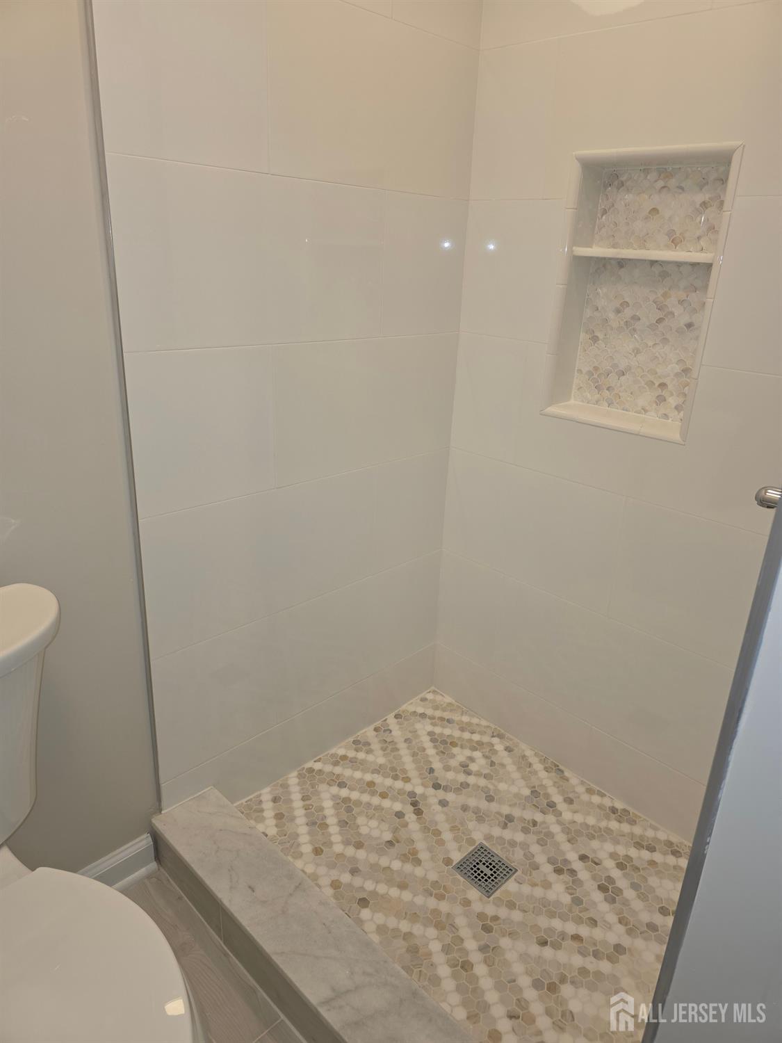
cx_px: 391
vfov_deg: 73.9
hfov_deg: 58.9
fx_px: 693
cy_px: 522
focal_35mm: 23
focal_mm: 6.3
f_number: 1.7
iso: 40
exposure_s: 1/60
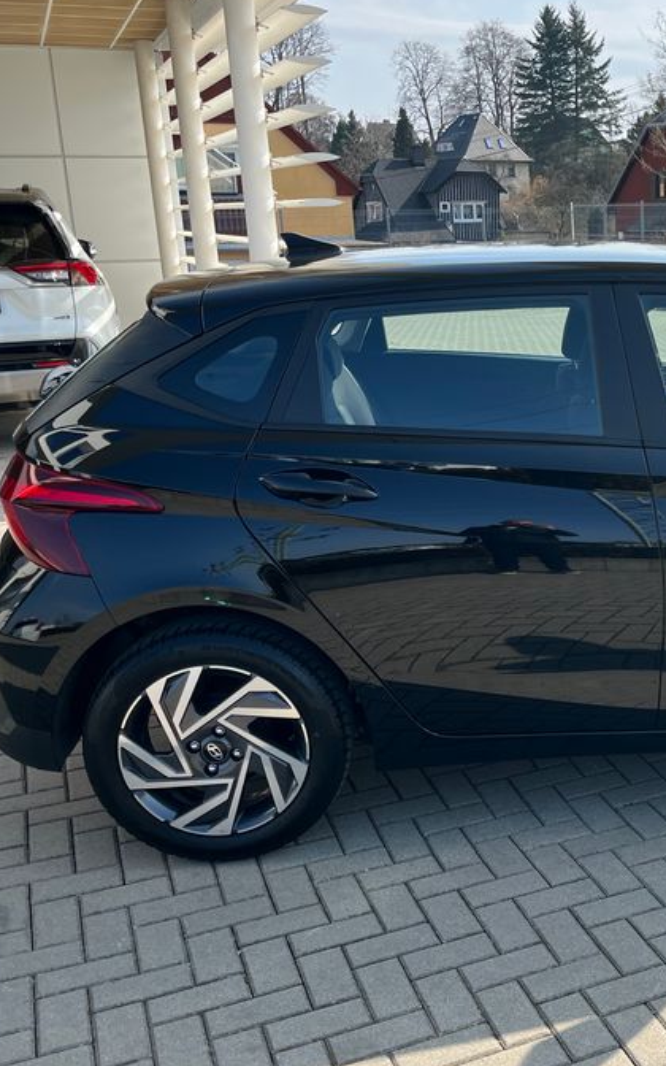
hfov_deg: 28.7
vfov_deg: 47.2
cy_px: 536
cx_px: 660
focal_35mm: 42
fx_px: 1220
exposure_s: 1/1186
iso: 50
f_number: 1.6
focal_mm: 5.1
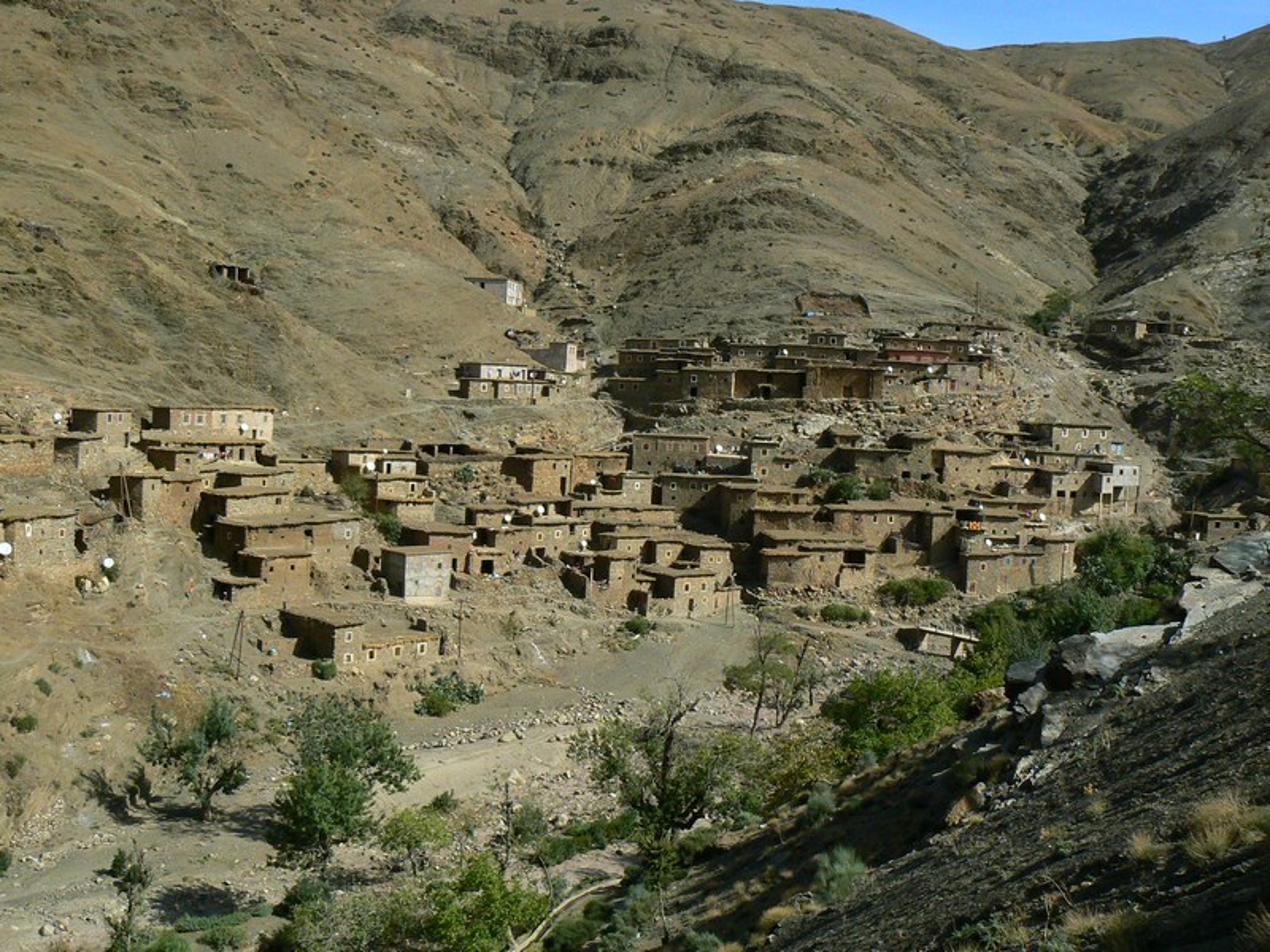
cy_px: 476
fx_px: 1321
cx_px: 635
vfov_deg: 39.7
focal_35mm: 36
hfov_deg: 51.4
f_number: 8
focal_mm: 6
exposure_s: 1/800
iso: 200
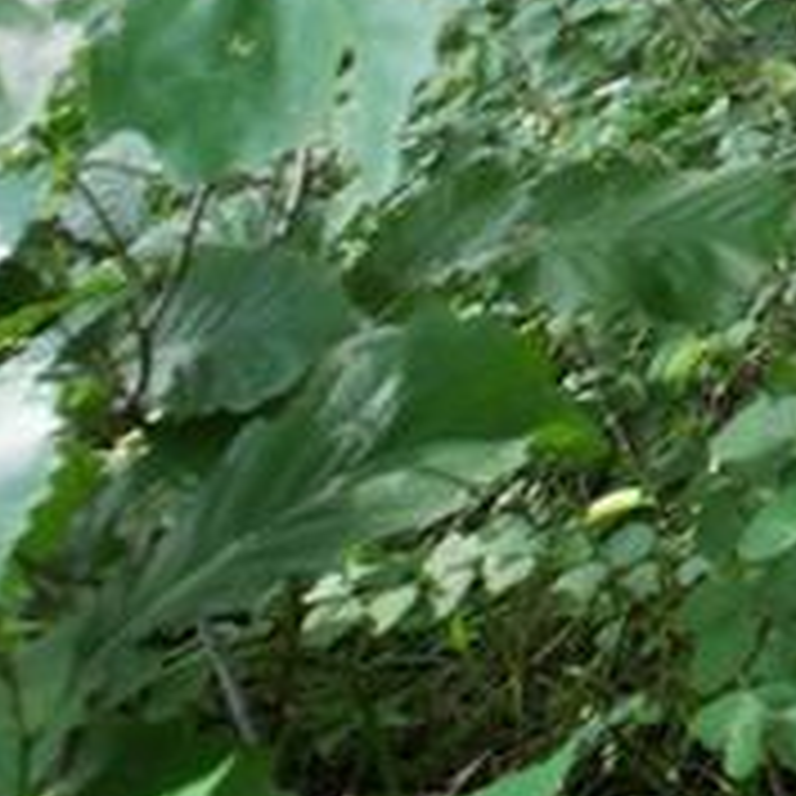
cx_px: 2213
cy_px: -621
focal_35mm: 108
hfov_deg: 11.5
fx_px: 2810
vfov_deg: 14.3
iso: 100
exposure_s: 1/80
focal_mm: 8.38
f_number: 2.8
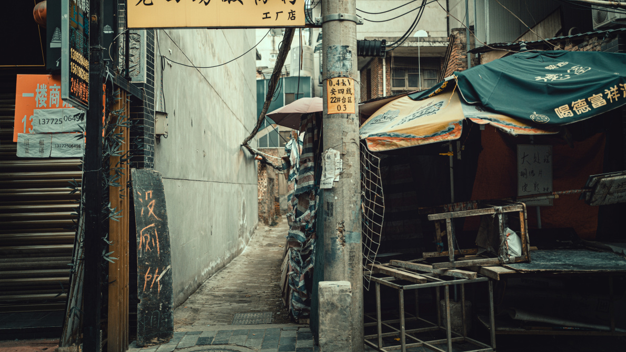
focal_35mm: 37
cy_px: 148
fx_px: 614
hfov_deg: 54.0
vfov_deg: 31.9
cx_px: 315
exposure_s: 1/800
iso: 100
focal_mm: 35
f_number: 1.8
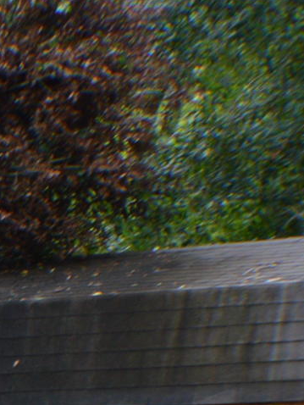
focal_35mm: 235
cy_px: 514
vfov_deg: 8.3
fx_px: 2749
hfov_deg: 6.2
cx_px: -208
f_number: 5
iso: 400
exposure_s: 1/100
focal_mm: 26
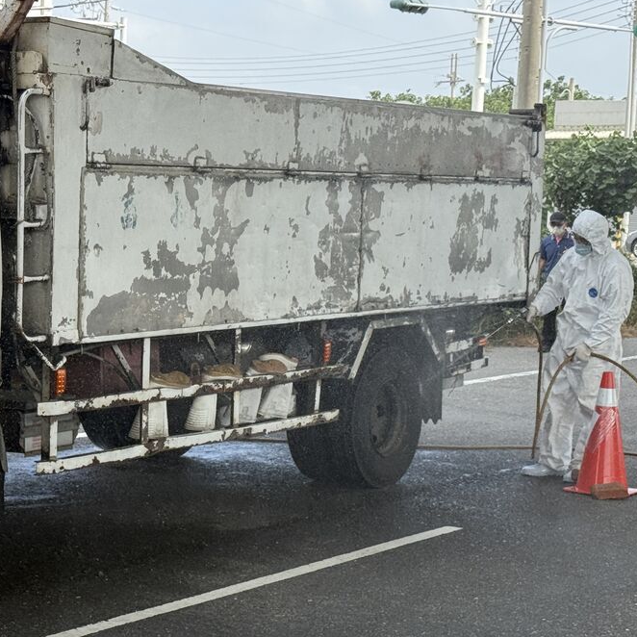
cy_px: 361
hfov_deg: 21.1
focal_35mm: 82
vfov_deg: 21.1
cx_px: 240
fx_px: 1707
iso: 80
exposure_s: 1/2273
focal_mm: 6.76
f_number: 1.78
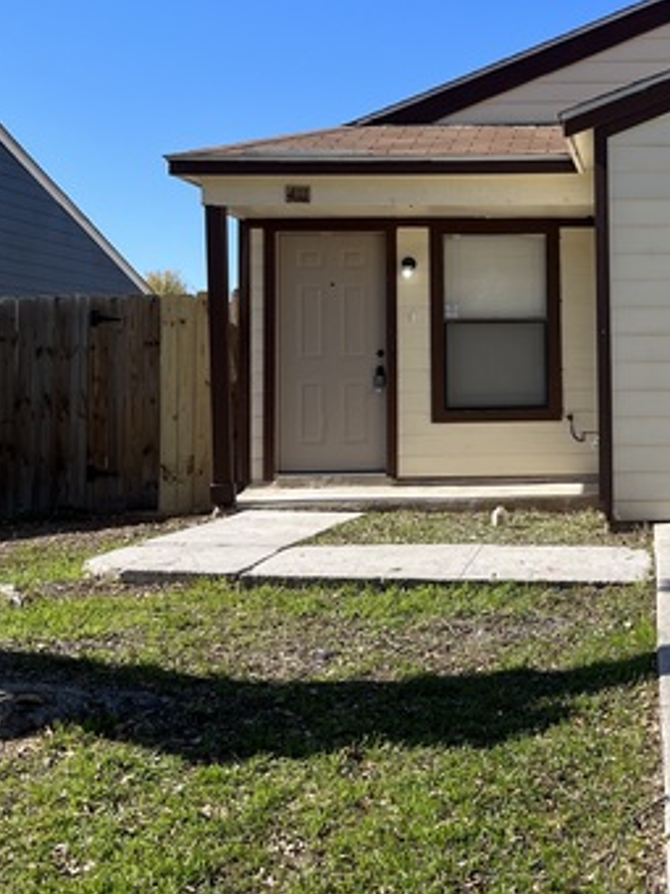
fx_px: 1265
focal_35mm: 49
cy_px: 323
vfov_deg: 38.6
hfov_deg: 27.9
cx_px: 675
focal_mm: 5.1
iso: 50
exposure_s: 1/3521
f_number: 1.6
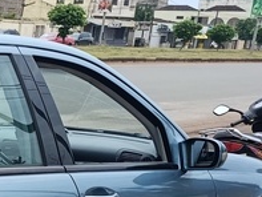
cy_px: 256
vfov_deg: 15.2
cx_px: -167
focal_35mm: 93
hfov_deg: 18.0
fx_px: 704
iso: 50
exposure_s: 1/360
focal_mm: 6.11
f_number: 1.65
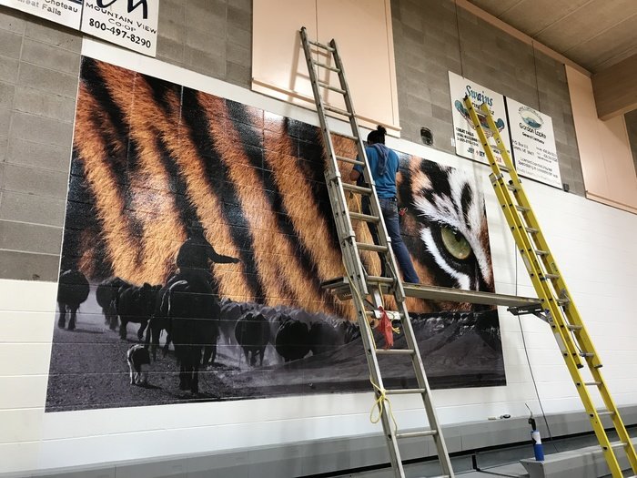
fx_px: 515
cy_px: 239
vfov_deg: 49.7
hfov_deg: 63.4
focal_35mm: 28
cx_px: 318
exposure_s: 1/30
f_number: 1.8
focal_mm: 3.99
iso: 32
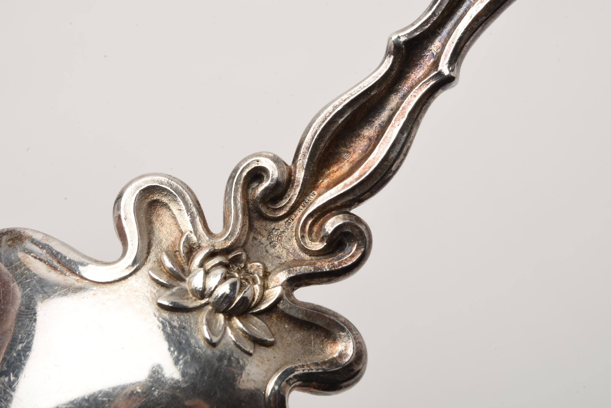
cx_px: 306
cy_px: 204
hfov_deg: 30.5
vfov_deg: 20.6
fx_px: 1121
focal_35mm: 66
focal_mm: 44
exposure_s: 1/125
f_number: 25
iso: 100
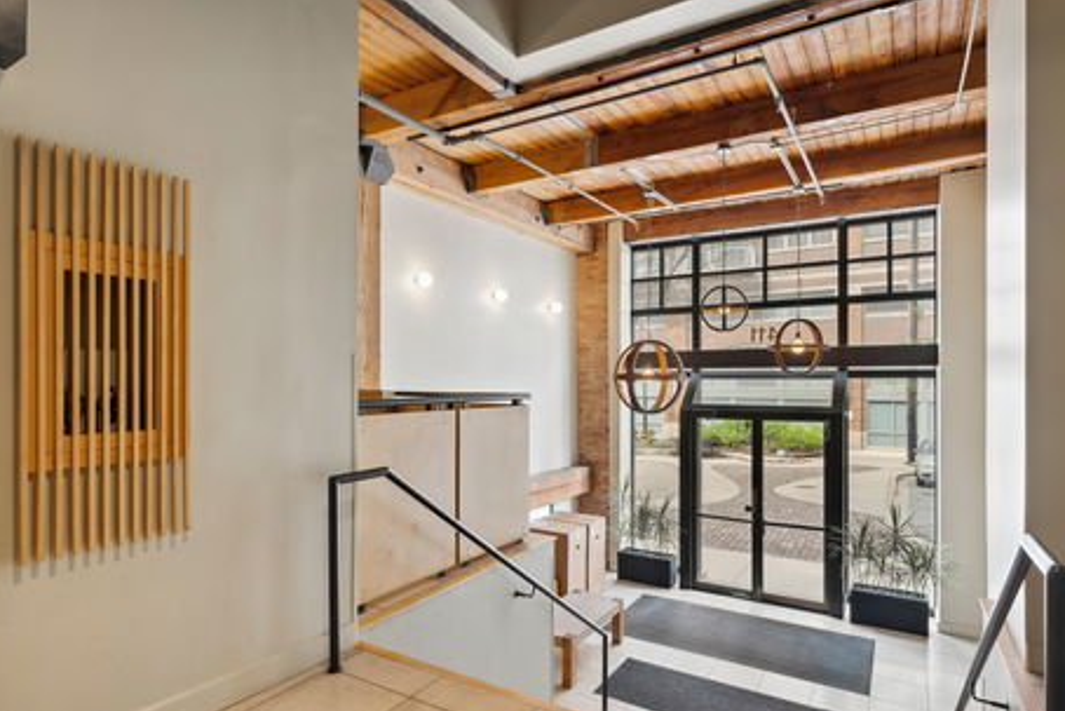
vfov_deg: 64.6
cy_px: 373
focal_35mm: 19
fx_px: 562
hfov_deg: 86.9
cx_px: 541
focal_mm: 18
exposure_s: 1/8
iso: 200
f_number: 8
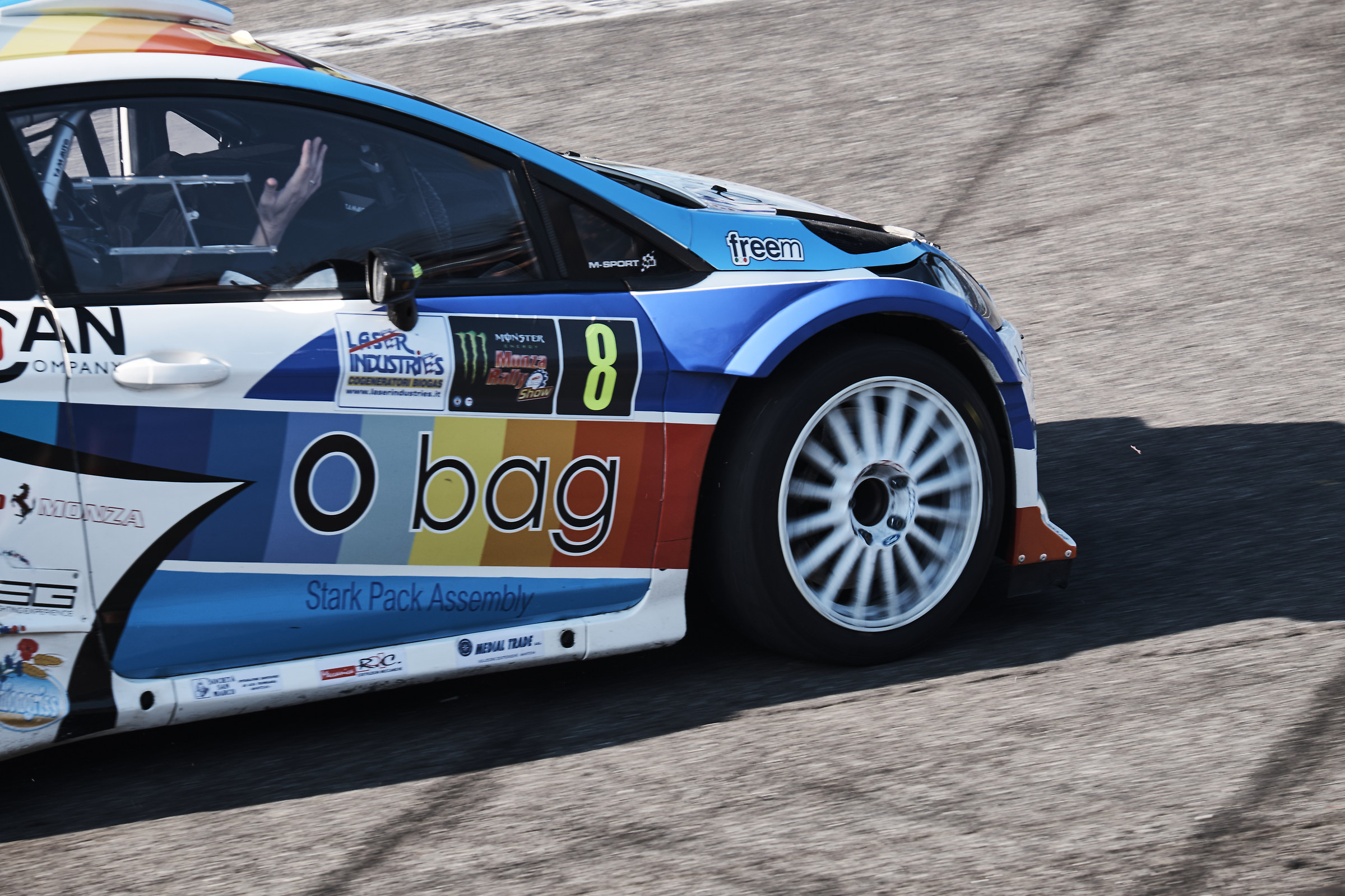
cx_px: 672
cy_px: 448
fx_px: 11205
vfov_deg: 4.6
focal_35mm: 300
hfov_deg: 6.9
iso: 200
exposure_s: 1/125
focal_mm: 200
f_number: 8
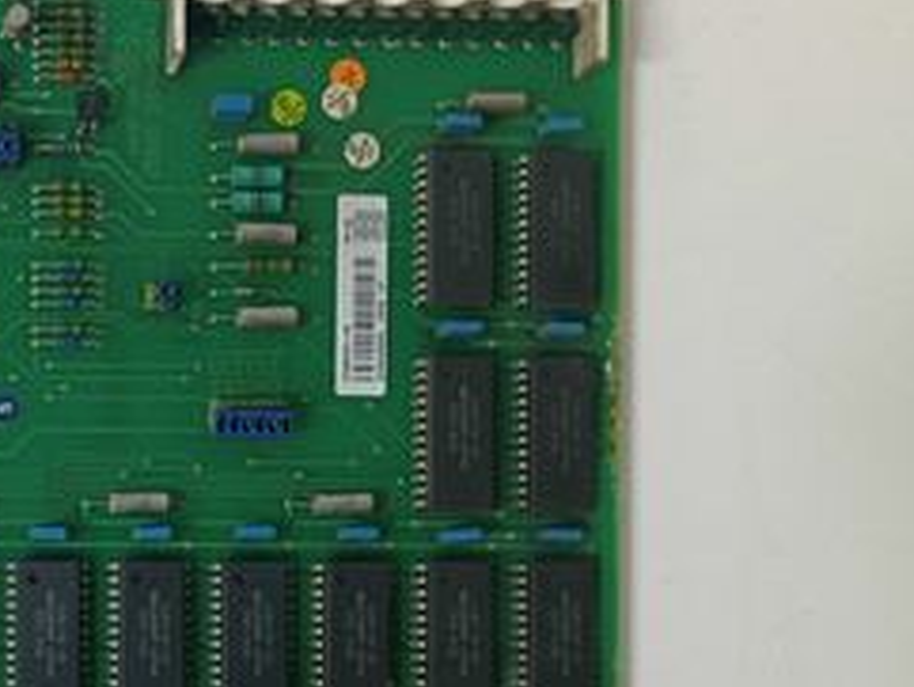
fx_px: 1479
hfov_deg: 32.1
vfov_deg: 25.6
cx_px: 42
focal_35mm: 56
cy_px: 567
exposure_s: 1/33.3
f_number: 1.9
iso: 657
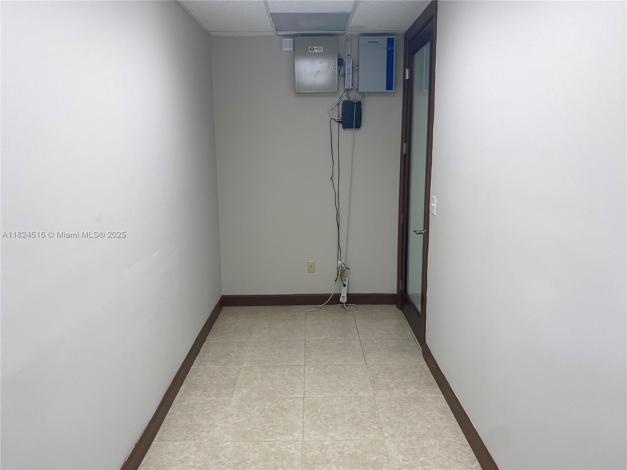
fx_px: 471
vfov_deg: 53.1
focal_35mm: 26
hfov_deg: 67.3
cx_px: 314
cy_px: 235
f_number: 1.8
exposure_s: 1/120
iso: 32
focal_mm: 4.25
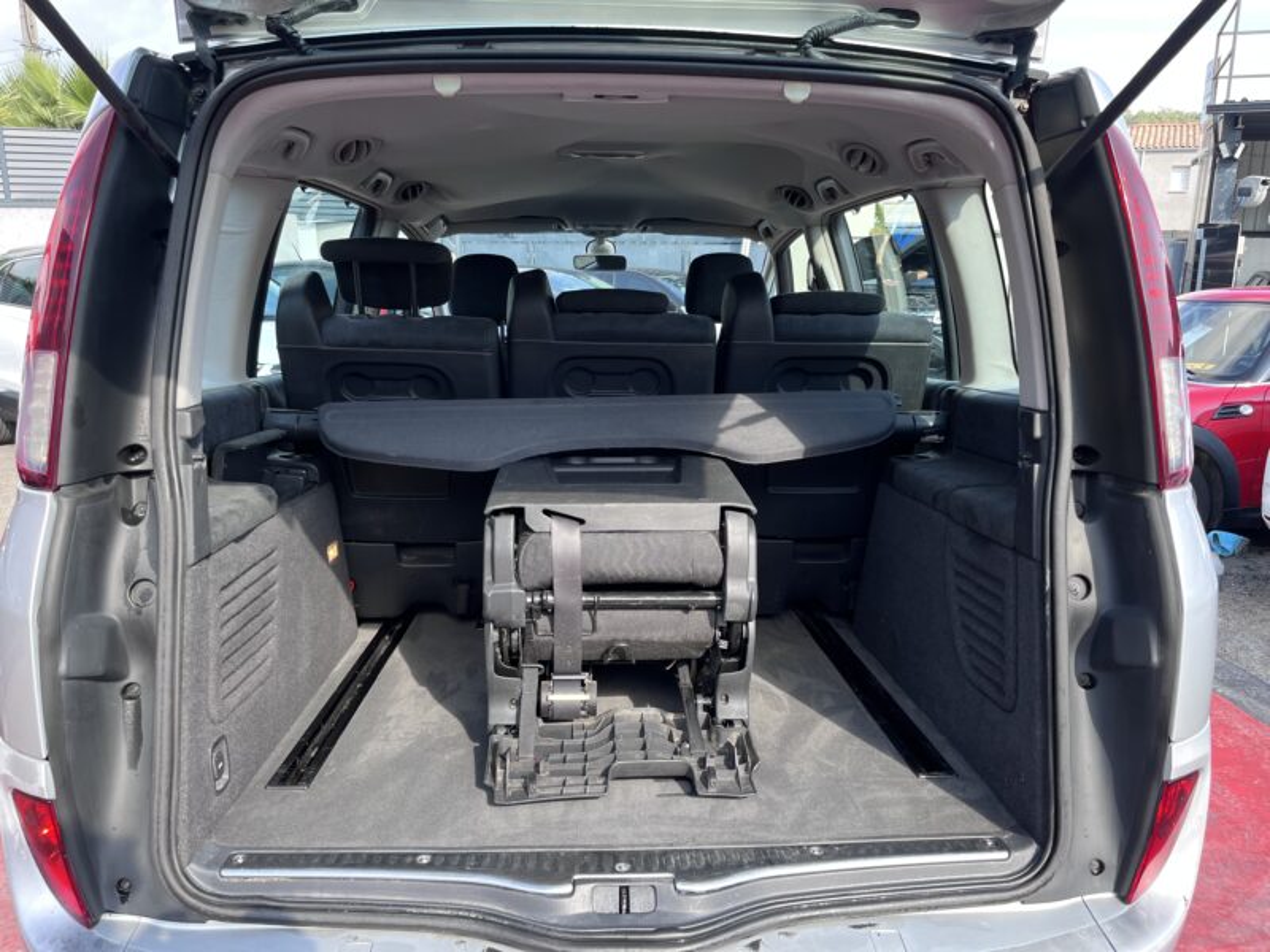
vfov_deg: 53.1
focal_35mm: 26
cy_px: 476
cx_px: 635
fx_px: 954
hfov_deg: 67.3
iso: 40
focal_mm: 5.1
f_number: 1.6
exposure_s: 1/238
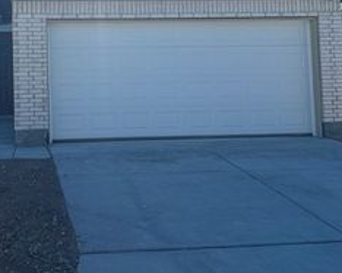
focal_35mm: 50
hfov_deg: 36.3
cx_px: 79
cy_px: 61
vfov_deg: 29.6
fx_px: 506
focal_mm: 6.76
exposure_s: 1/5814
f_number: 1.78
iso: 80
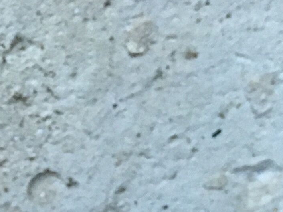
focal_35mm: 165
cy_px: 557
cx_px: -79
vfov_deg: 8.1
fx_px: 1348
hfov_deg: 11.7
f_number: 2.2
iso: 200
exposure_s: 1/33
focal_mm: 4.15
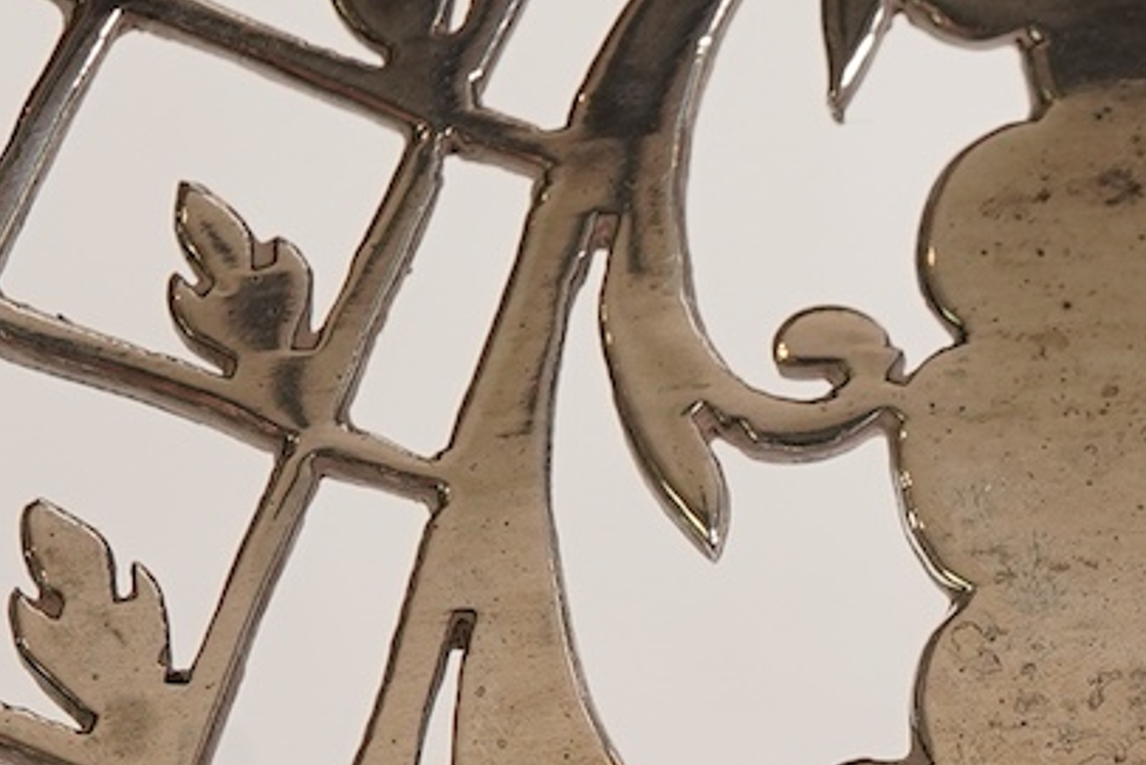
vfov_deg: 7.3
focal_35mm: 187
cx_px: 1495
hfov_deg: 10.7
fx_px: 5955
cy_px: 747
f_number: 16
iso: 320
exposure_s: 1/125
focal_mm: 30
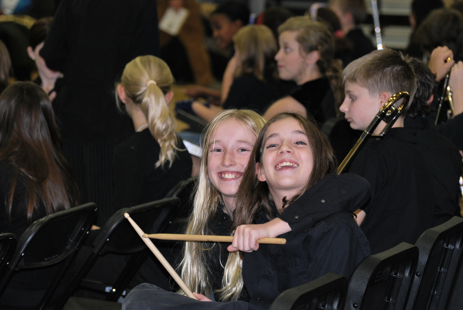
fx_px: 2125
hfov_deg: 12.4
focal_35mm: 165
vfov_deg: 8.3
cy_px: 155
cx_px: 232
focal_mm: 110
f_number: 4.8
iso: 360
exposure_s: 1/60
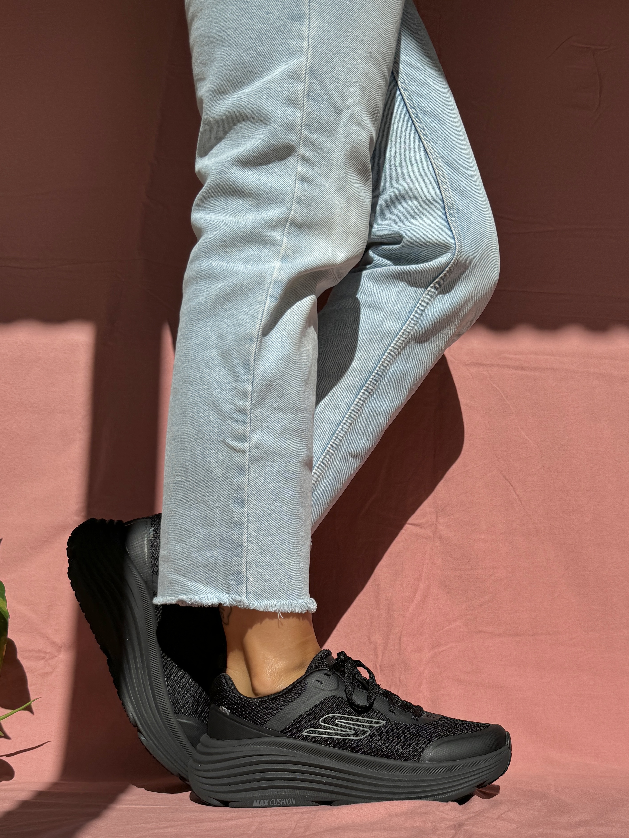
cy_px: 419
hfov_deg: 56.8
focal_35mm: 24
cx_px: 314
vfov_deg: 71.6
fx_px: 581
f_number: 1.78
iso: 80
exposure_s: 1/7937
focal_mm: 6.76
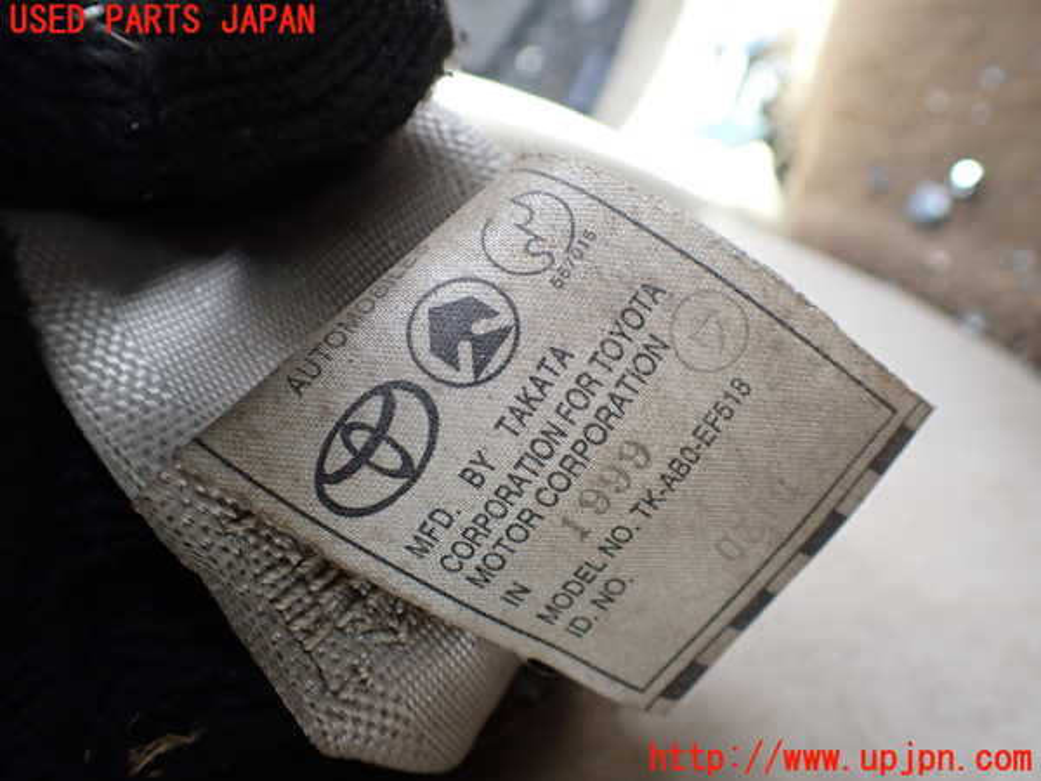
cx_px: 520
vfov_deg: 46.8
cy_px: 390
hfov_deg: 60.0
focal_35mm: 30
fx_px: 902
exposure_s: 1/125
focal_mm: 5.4
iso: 250
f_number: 2.3
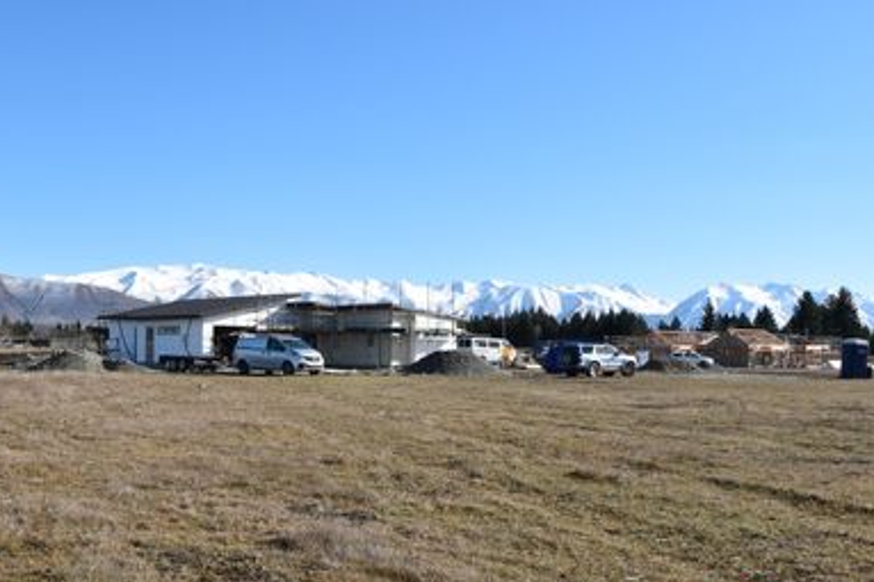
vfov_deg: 34.4
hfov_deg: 49.8
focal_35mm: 39
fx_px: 937
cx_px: 363
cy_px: 339
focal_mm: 21
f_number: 10
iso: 200
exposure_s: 1/400
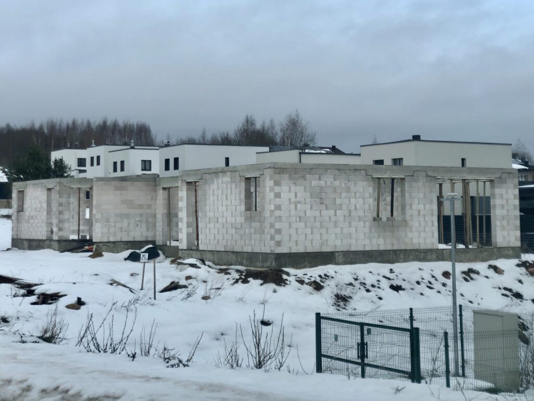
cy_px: 200
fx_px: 802
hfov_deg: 36.8
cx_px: 267
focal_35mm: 52
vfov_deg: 28.0
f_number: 2.4
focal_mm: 6
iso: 16
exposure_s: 1/255
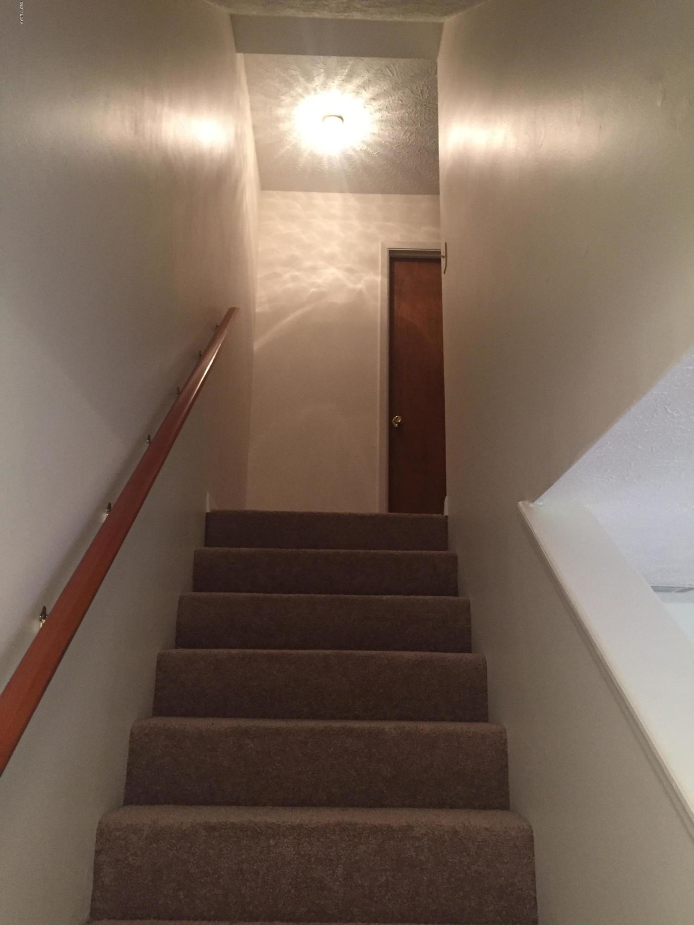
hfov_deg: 48.2
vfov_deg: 61.7
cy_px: 462
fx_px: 775
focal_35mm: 29
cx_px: 347
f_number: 2.2
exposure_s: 1/30
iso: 160
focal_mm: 4.15
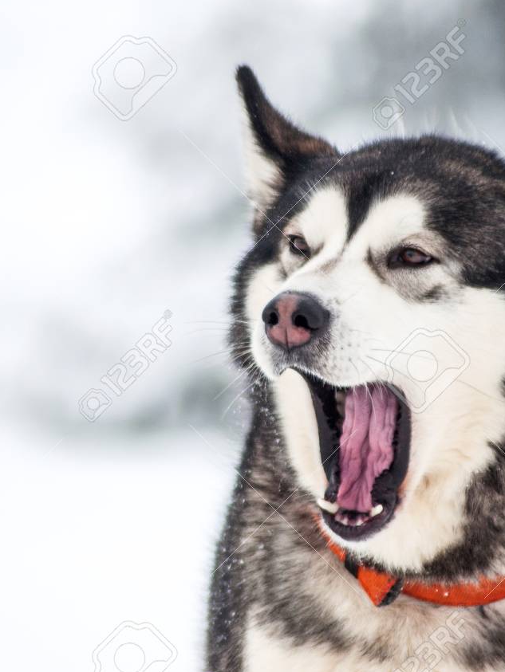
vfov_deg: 3.0
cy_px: 337
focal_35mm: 666
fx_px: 12945
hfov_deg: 2.2
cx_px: 274
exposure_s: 1/320
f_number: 6.3
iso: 250
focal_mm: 300
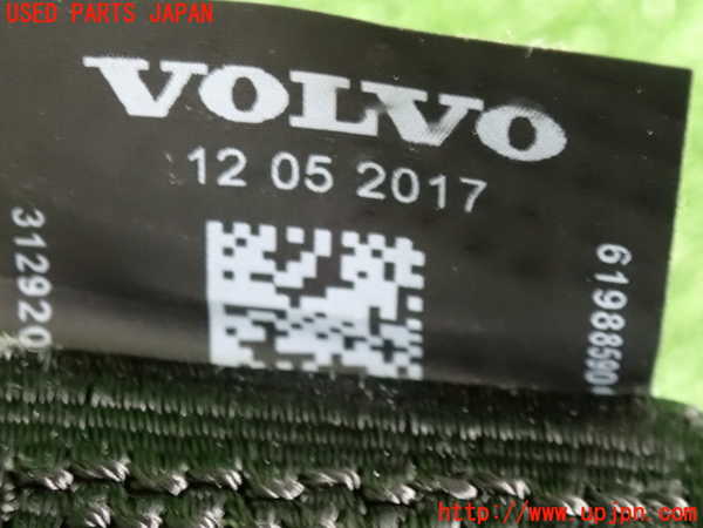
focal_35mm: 100
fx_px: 2031
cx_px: 352
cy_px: 264
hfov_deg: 19.6
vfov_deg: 14.8
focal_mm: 18
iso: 1600
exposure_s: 1/15
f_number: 4.9
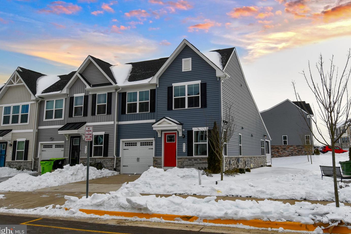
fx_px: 224
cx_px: 171
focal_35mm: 23
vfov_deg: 55.1
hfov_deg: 76.1
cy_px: 115
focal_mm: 15
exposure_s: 1/400
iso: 100
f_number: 10
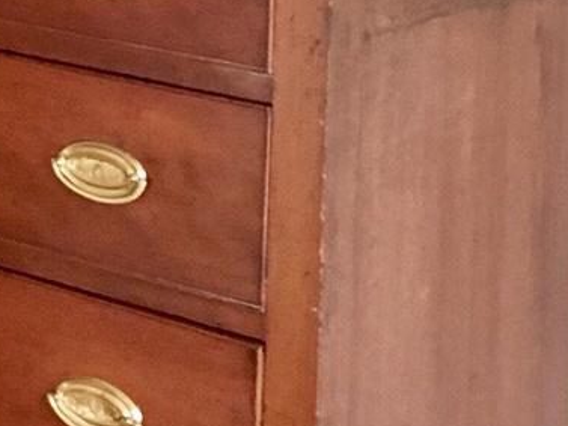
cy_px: -220
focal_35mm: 155
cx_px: -672
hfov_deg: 11.2
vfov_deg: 9.3
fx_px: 2544
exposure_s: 1/30
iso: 125
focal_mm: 4.15
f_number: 2.2
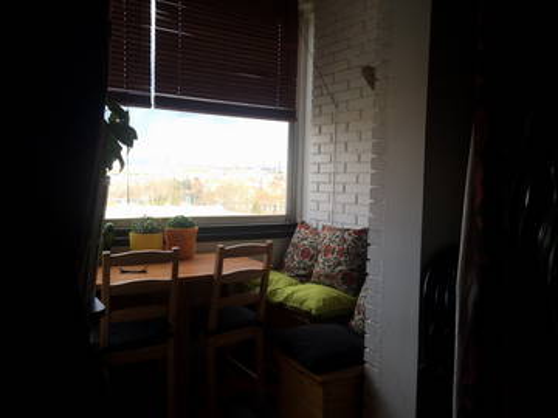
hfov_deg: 61.7
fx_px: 467
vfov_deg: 48.2
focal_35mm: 29
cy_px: 209
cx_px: 279
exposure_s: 1/398
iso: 32
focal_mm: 4.15
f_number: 2.2
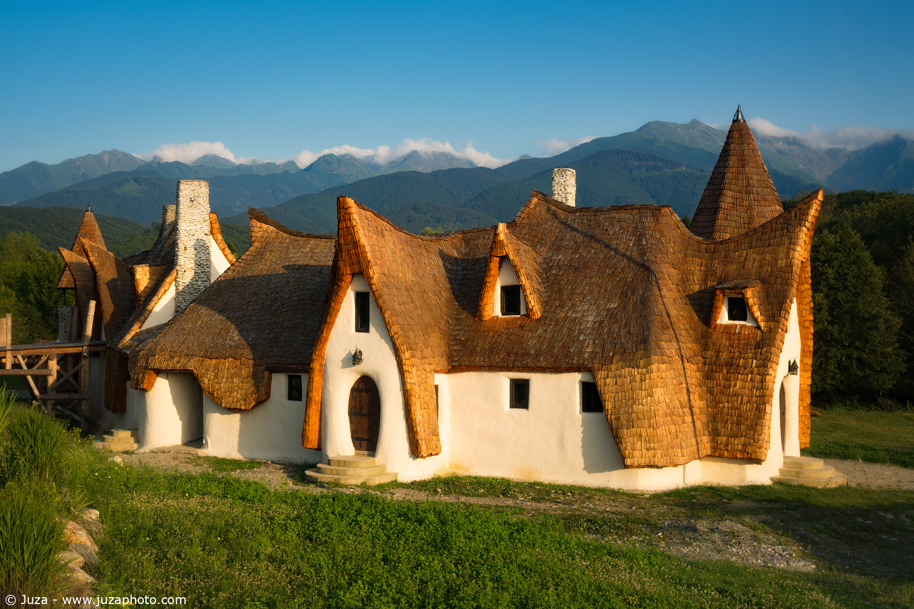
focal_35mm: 42
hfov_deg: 46.4
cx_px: 457
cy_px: 304
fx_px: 1066
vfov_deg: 31.9
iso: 100
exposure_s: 1/160
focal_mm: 28
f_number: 8
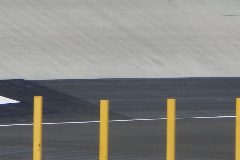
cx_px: 51
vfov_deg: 5.1
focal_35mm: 267
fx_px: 1780
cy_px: -9
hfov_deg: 7.7
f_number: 8.6
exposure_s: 1/400
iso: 125
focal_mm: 15.3
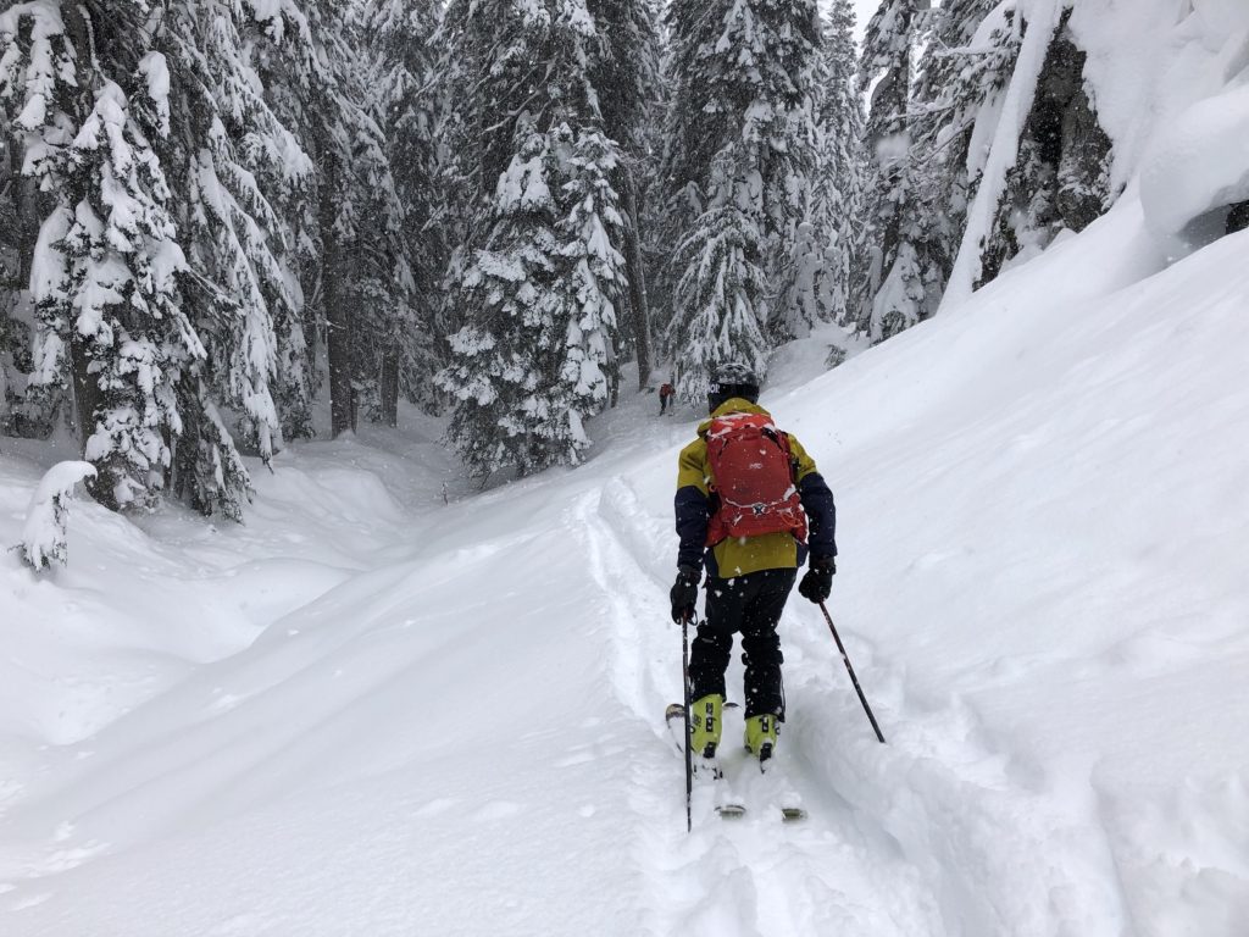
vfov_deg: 49.7
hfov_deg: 63.4
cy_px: 468
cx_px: 624
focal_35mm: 28
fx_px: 1010
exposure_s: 1/397
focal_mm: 3.99
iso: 20
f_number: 1.8
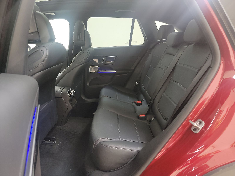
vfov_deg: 56.8
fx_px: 163
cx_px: 118
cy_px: 88
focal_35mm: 24
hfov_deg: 71.6
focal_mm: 6.7
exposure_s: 1/59
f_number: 1.8
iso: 429
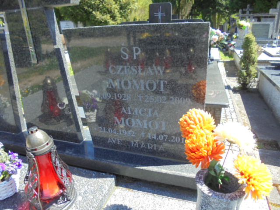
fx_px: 210
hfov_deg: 67.3
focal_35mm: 26
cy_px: 105
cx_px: 140
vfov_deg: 53.1
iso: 100
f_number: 3.5
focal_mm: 4.6
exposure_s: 1/200
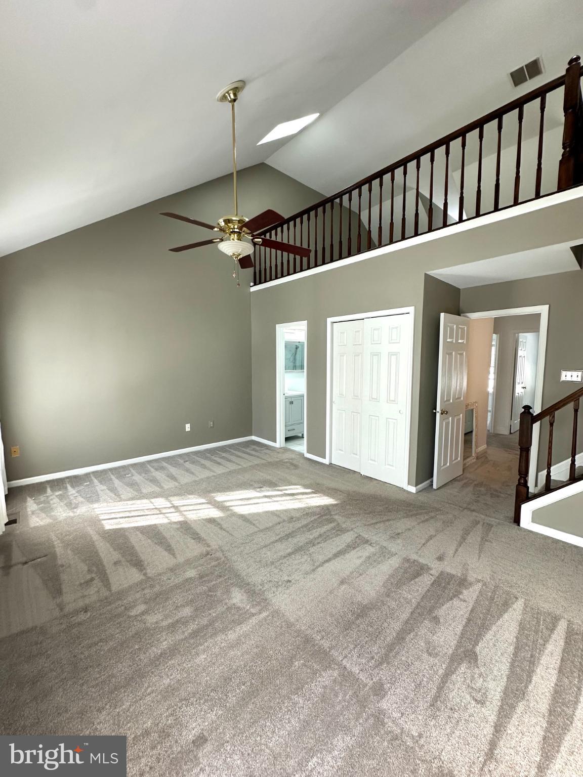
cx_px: 292
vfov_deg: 102.1
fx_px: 314
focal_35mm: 14
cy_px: 388
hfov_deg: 85.7
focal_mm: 2.22
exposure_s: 1/99
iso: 100
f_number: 2.2
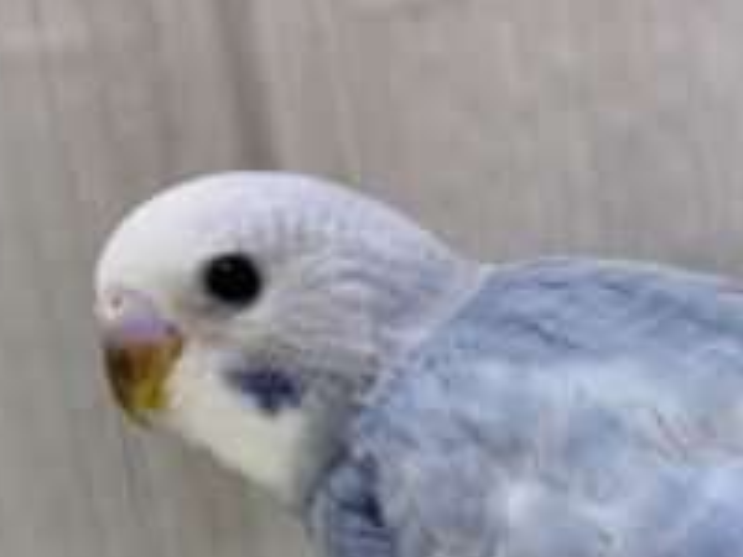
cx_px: 658
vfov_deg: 17.9
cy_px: 587
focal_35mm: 80
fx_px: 1717
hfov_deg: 23.8
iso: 64
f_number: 1.8
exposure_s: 1/100
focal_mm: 4.25
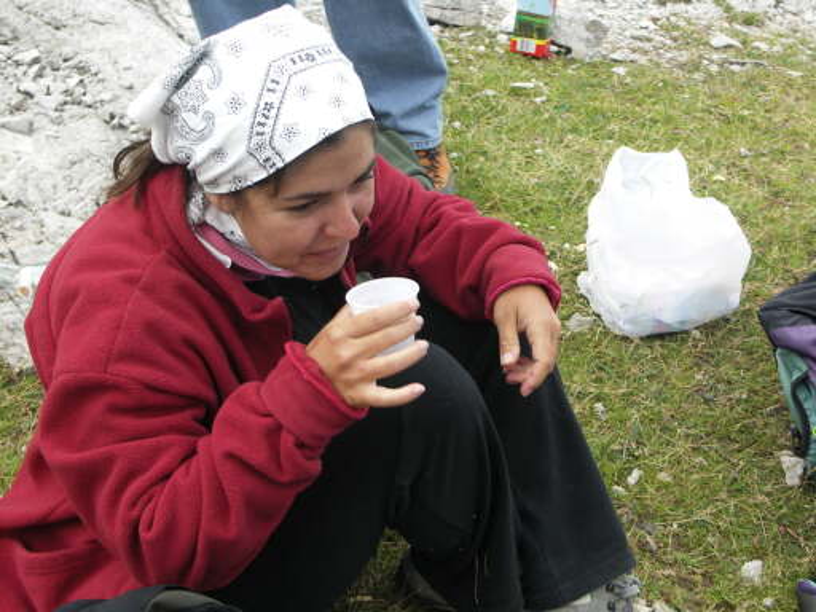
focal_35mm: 61
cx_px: 408
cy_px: 306
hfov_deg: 31.7
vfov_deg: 24.0
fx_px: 1438
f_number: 3.5
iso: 50
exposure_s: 1/160
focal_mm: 15.8
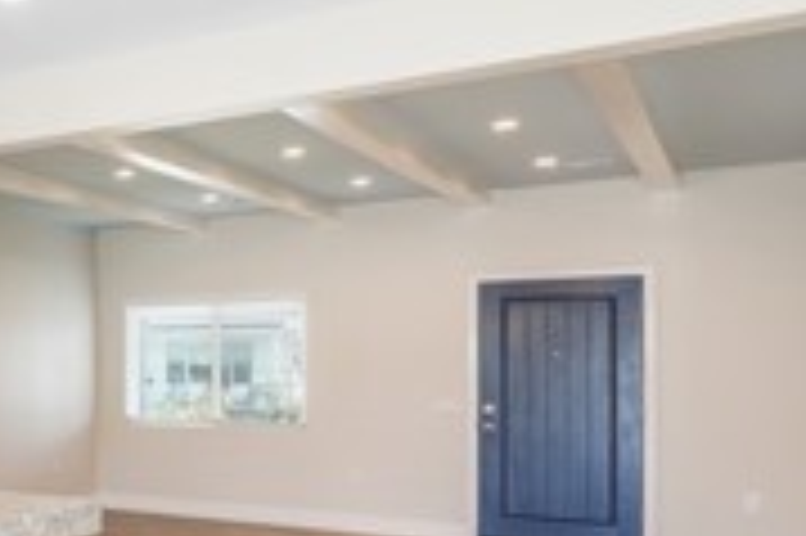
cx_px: -414
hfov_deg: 28.5
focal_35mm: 43
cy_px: 349
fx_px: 962
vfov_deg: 30.9
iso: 400
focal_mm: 12
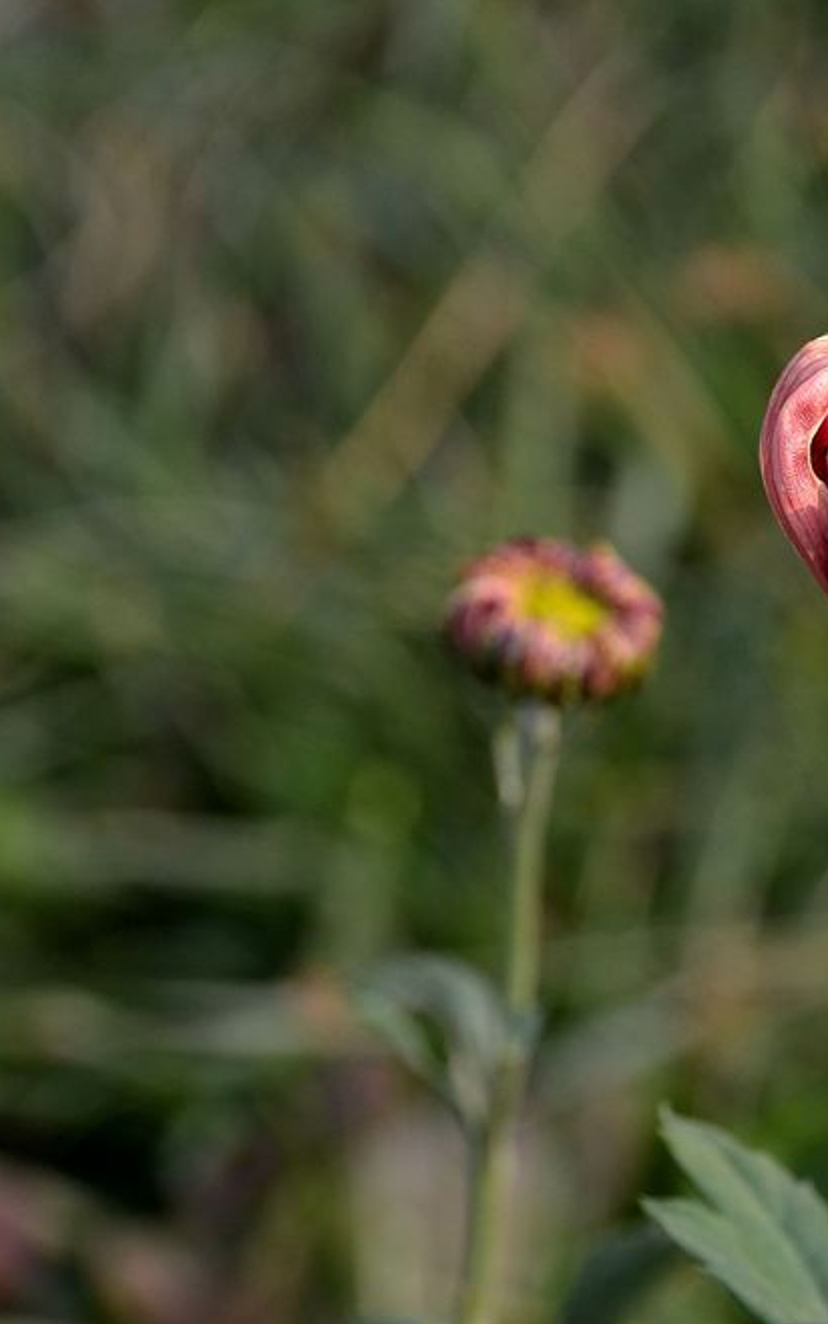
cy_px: 663
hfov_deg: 2.8
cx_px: 758
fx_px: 16713
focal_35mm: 463
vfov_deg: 4.5
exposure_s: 1/400
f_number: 8
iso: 400
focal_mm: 200
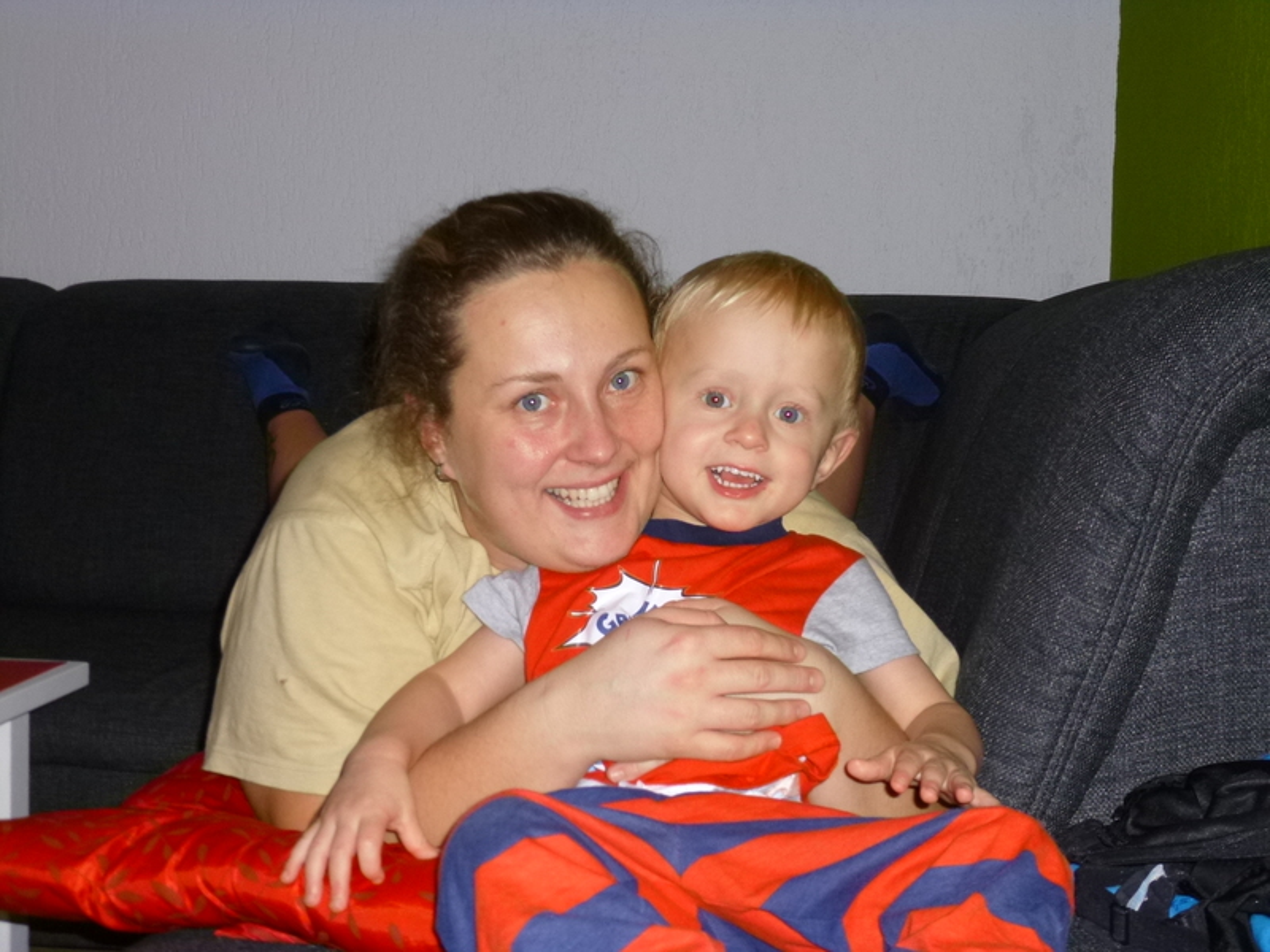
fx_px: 1651
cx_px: 635
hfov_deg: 42.1
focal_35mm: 45
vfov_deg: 32.2
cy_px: 476
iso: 200
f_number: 3.9
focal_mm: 8
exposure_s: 1/125
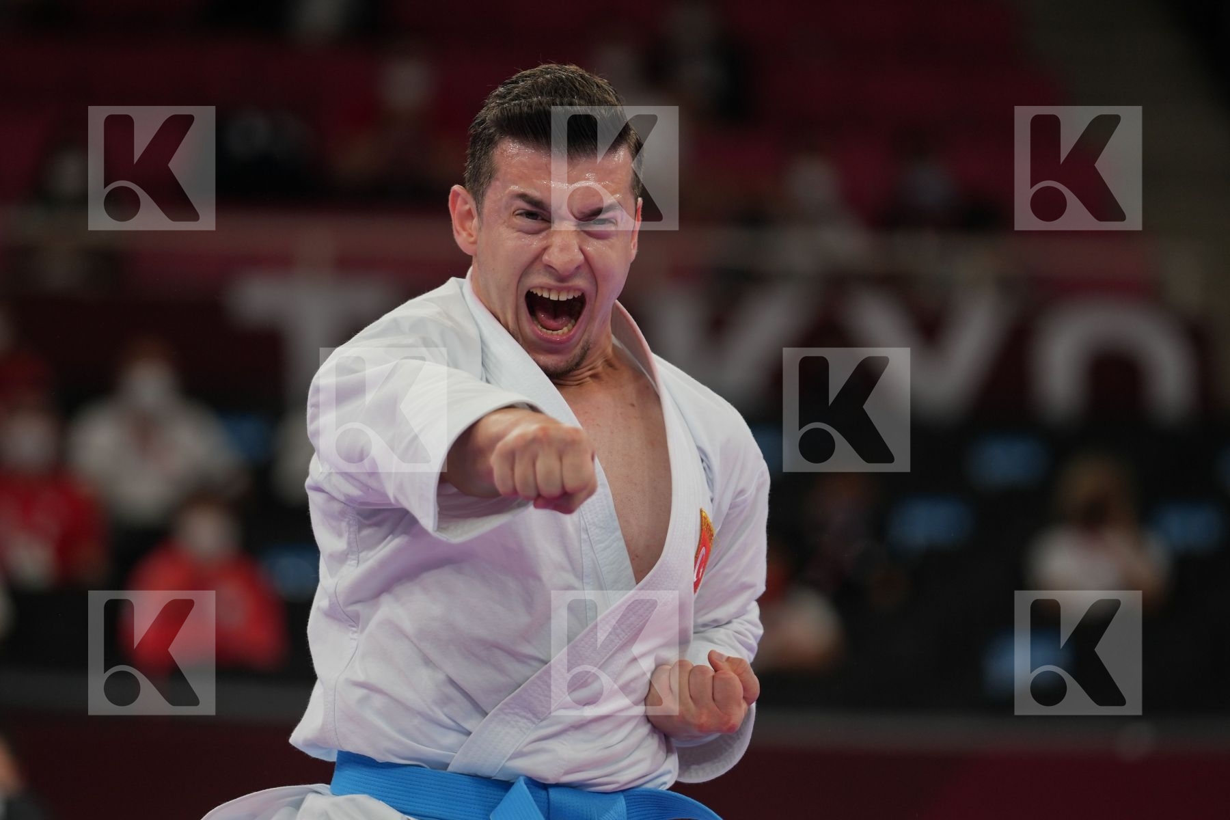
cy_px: 410
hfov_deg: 7.2
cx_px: 615
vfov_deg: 4.8
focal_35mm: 288
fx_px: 9839
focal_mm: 192
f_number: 2.8
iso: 250
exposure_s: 1/500
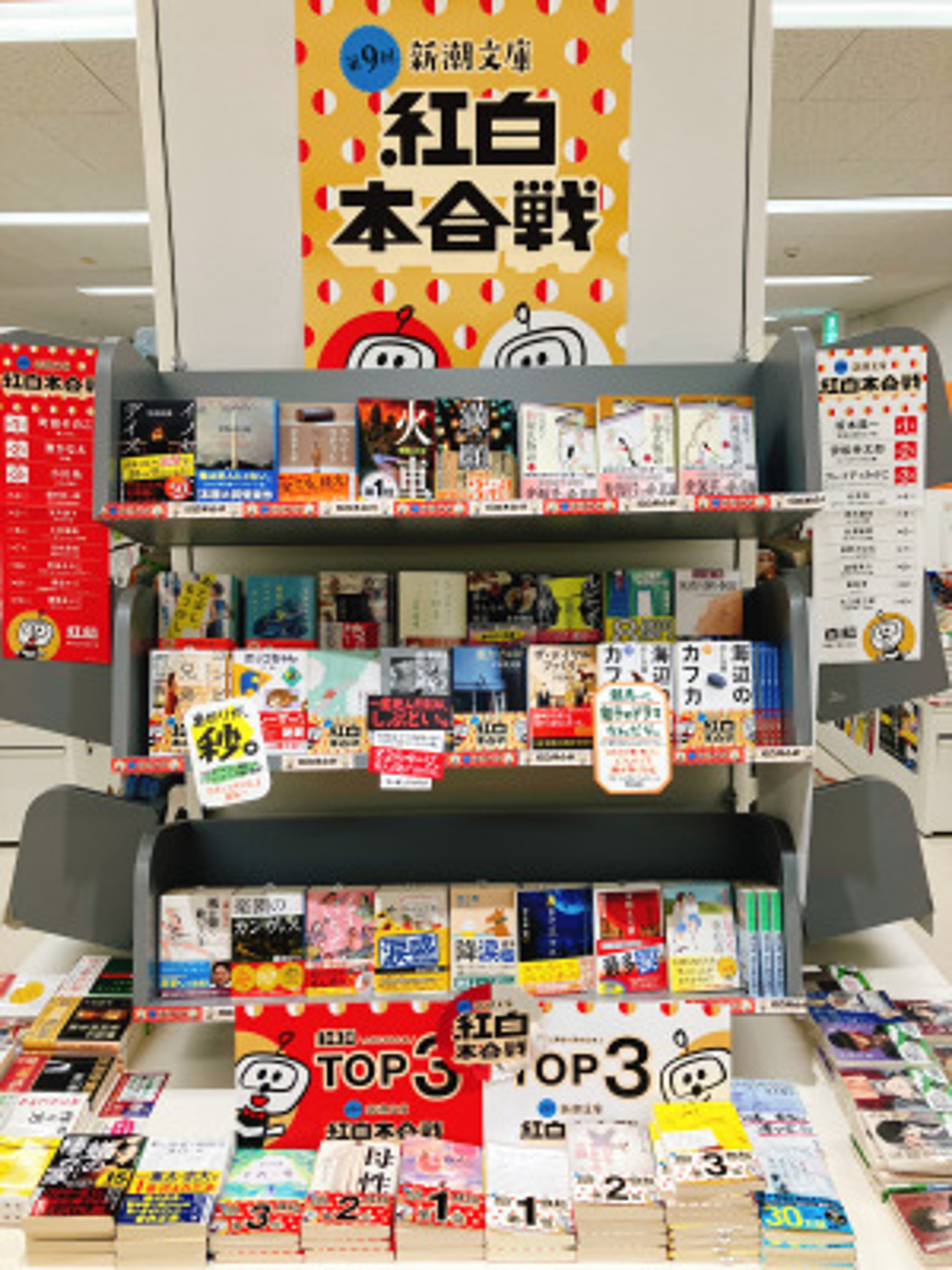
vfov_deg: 63.4
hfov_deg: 49.7
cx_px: 476
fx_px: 1027
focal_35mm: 28
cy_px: 635
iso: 50
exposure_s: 1/100
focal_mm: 3.99
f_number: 1.8
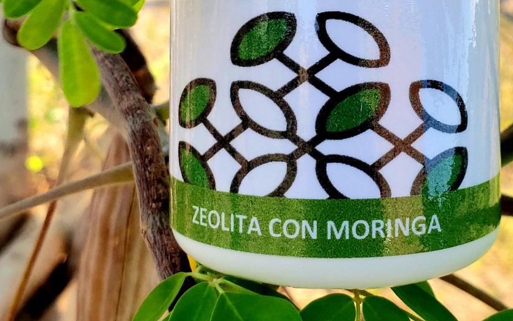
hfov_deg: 30.9
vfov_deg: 19.0
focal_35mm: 66
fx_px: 923
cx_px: 327
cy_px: -26
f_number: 2.4
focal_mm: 4.3
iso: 50
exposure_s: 1/355
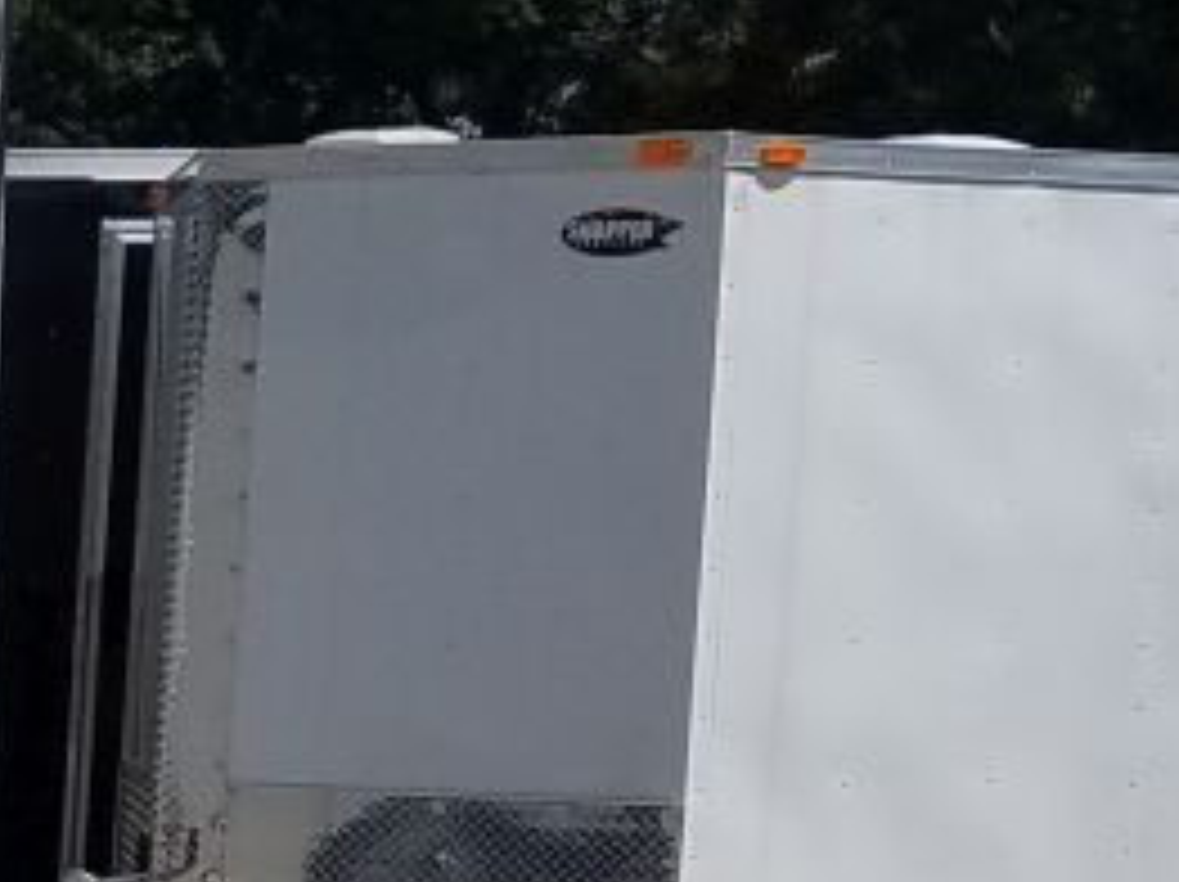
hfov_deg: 12.0
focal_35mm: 139
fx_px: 4730
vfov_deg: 10.5
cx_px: -1444
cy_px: 918
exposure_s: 1/4544
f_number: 1.7
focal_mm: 4.2
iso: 40
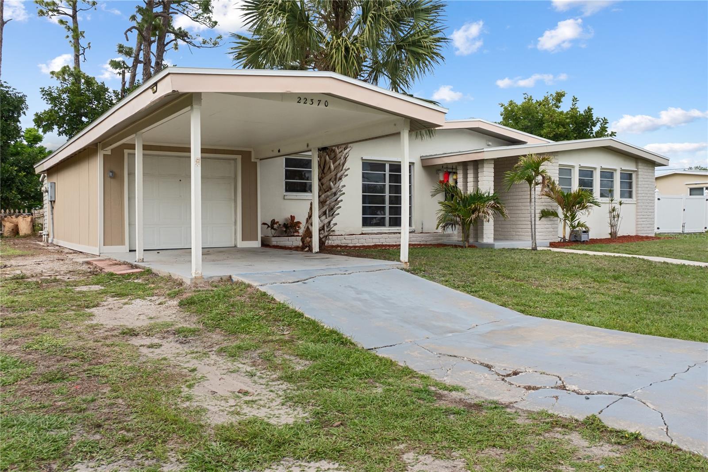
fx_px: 590
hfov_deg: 61.9
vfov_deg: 43.6
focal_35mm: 30
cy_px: 236
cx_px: 354
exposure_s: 1/250
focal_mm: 20
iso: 400
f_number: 8
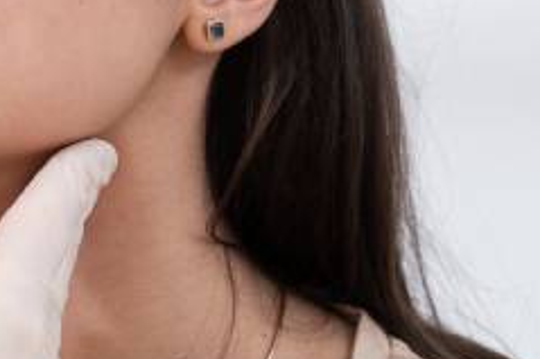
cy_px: 172
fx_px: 4205
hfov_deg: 7.1
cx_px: -572
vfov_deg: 4.9
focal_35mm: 281
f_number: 4
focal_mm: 55.9
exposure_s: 1/160
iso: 400
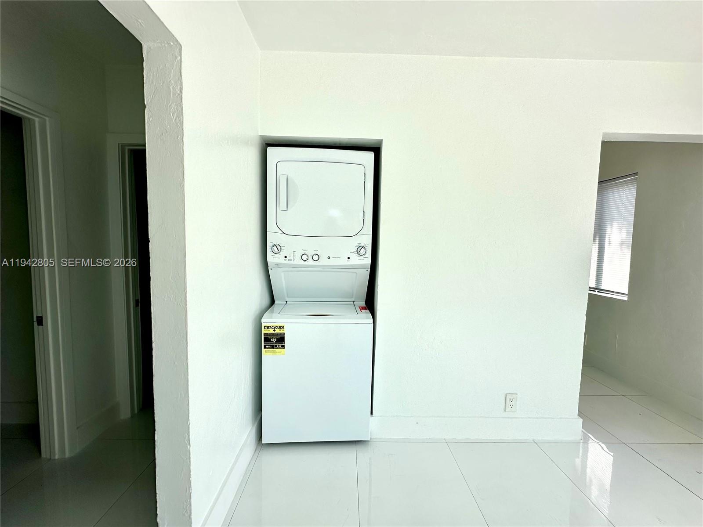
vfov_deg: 85.7
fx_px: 284
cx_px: 352
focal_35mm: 14
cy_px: 264
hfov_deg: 102.1
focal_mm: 2.22
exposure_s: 1/504
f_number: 2.2
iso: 40
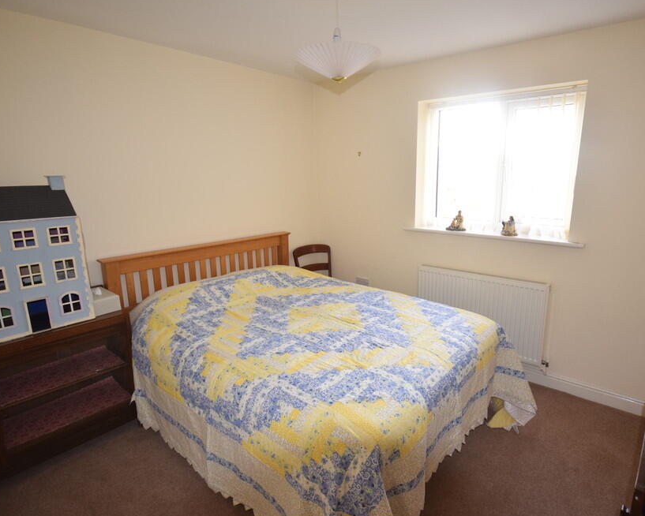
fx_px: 387
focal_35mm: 20
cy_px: 260
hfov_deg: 79.3
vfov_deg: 67.3
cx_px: 354
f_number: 5.6
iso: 800
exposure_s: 1/125
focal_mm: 11.5
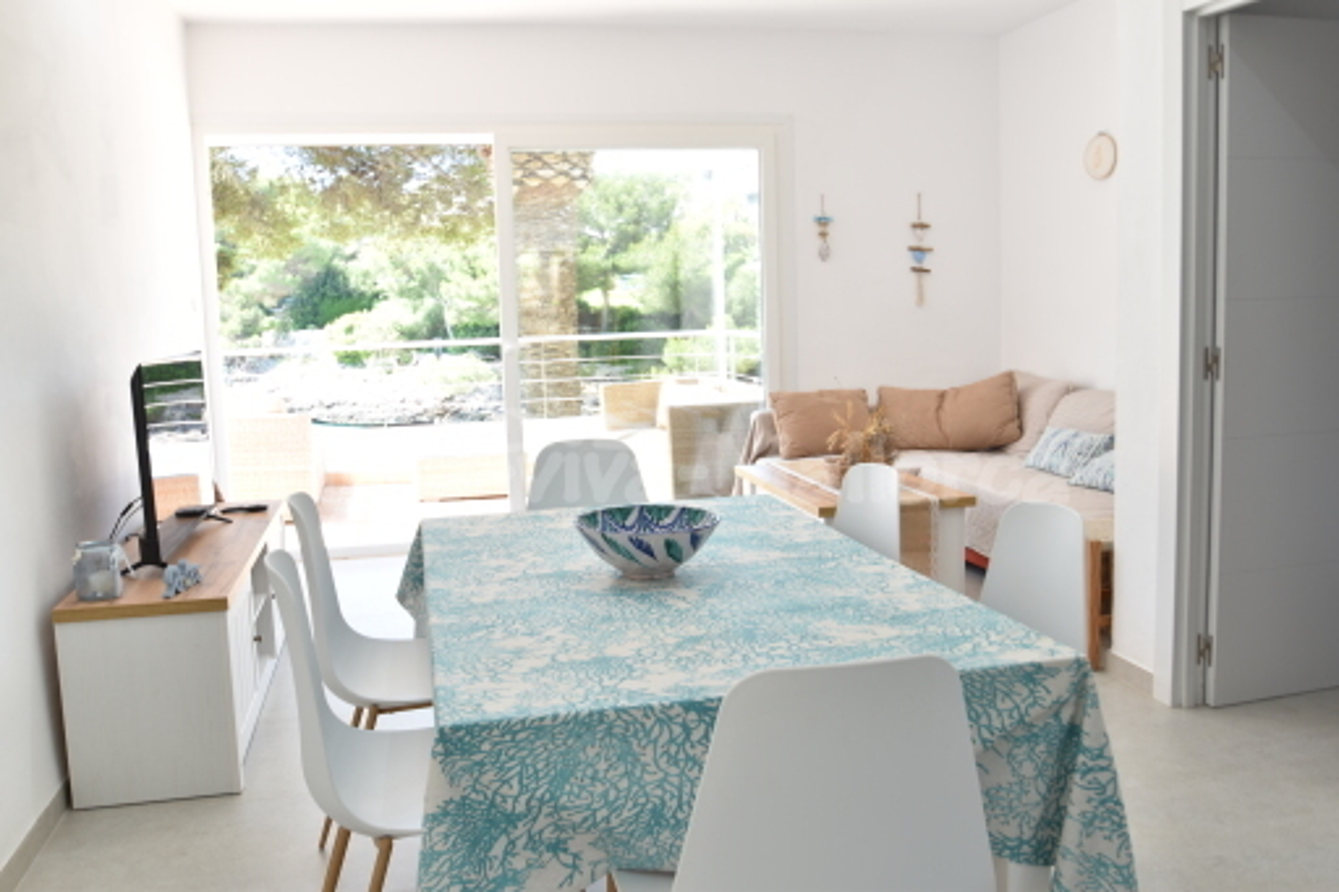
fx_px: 1115
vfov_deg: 43.6
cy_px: 446
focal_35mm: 30
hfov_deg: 61.9
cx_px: 670
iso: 100
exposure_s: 1/13
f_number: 7.1
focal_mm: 20
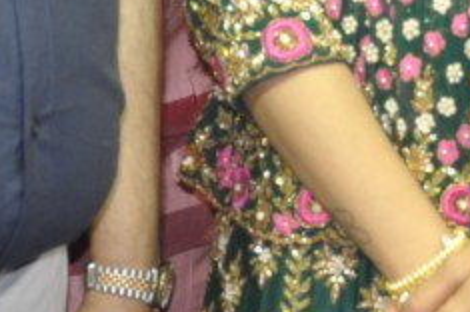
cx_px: 496
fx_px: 2699
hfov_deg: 9.9
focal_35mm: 207
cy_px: -288
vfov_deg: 6.4
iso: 640
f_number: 4
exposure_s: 1/60
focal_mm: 28
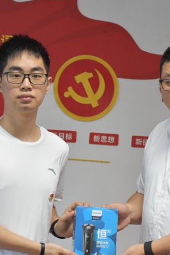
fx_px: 836
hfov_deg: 11.6
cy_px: 123
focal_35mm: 118
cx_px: 77
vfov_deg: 17.4
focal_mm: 45
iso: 1400
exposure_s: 1/30
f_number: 4.5
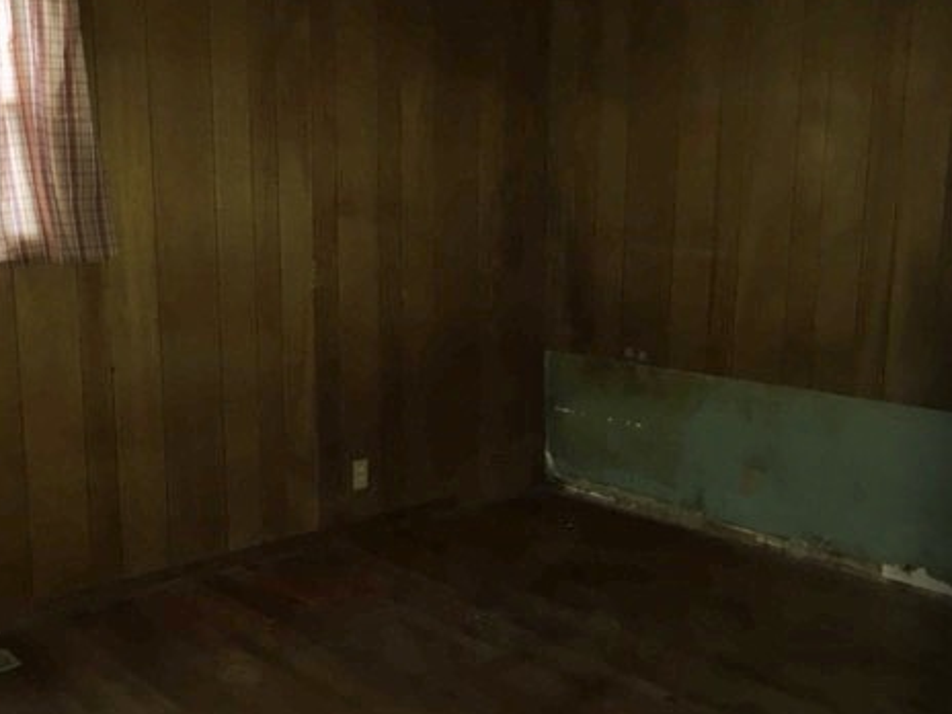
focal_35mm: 40
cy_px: 367
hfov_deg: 46.4
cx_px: 361
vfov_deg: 36.0
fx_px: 1100
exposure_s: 1/16
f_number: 2.2
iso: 100
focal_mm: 4.15
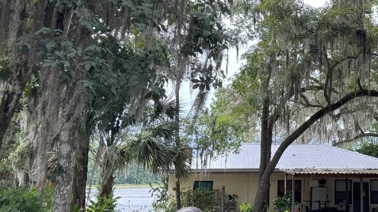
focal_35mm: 54
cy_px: 73
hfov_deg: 36.1
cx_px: 341
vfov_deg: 22.1
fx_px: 541
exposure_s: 1/275
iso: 80
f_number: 1.78
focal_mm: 6.76
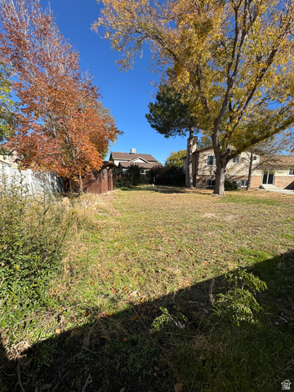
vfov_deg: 102.1
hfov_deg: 85.7
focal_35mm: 14
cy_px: 196
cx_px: 147
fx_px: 159
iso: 50
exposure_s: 1/1506
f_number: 2.2
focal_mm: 2.22
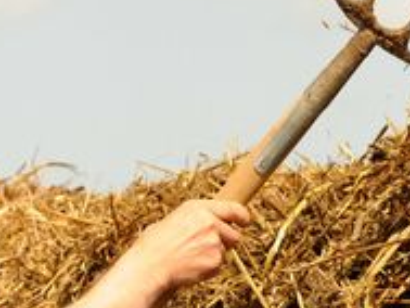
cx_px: 551
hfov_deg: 4.4
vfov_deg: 3.3
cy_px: -7
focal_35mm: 448
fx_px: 5310
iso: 200
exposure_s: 1/640
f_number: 5
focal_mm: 98
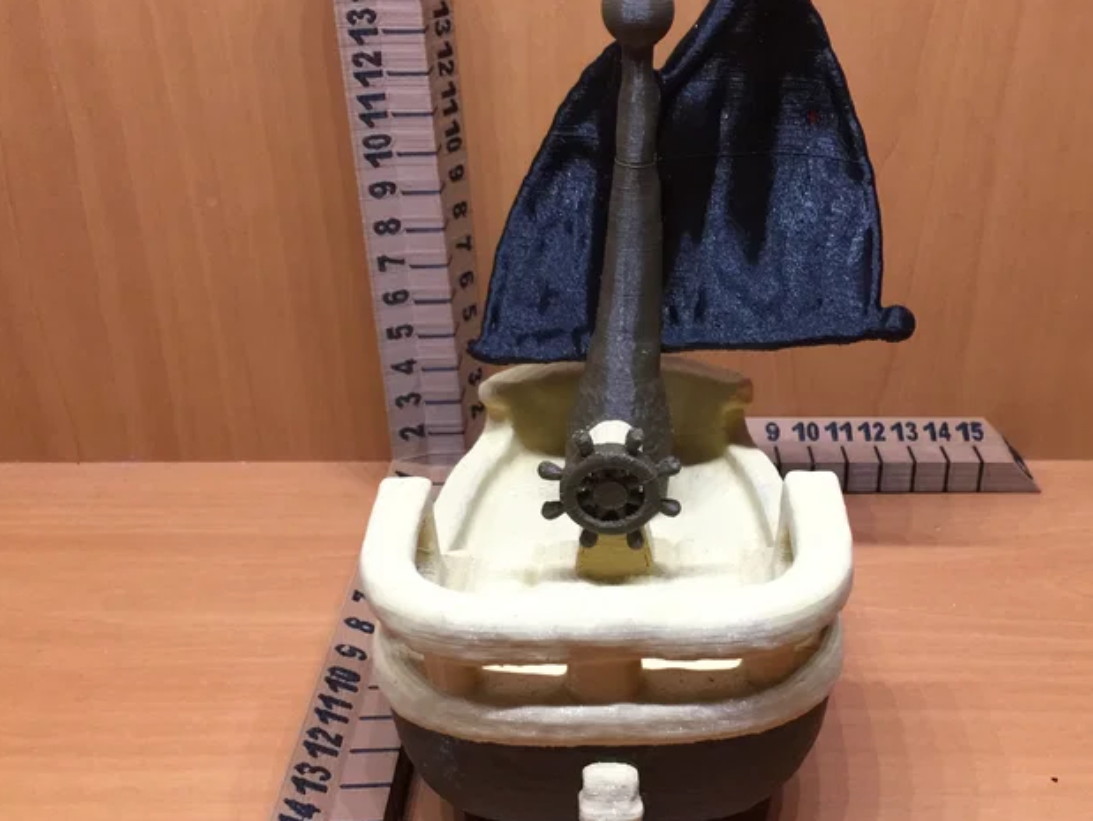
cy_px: 435
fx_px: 1232
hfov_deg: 47.3
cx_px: 695
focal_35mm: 39
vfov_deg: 36.8
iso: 125
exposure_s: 1/15
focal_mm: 4.15
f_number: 2.2
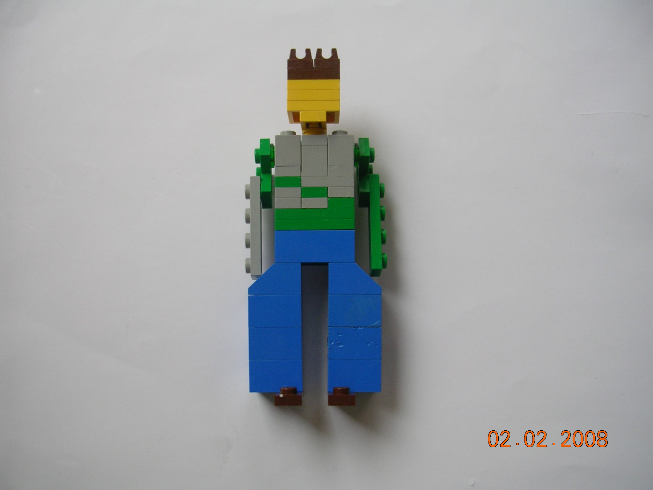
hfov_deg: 49.0
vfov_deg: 37.7
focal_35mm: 38
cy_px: 245
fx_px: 717
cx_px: 326
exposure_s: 1/35.5
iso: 50
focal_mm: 5.8
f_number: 2.8
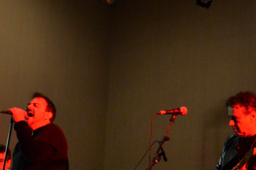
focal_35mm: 135
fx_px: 958
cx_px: 21
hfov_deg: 15.0
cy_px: 154
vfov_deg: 10.1
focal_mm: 32
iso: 2000
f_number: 4.8
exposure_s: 1/100
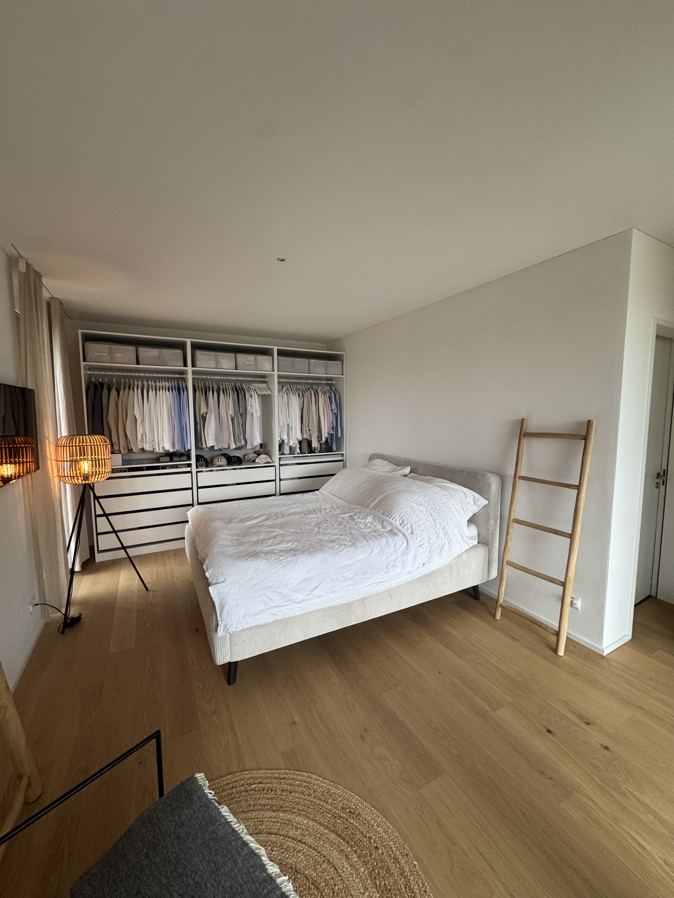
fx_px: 363
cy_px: 449
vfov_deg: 102.1
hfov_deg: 85.7
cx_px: 337
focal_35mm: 14
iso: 200
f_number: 2.2
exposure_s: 1/99
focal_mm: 2.22
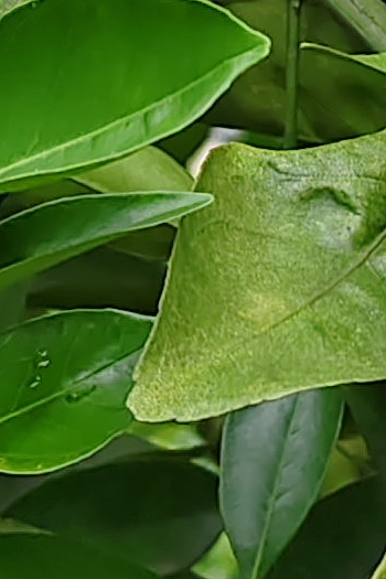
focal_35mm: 195
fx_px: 3136
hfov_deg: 7.0
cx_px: 201
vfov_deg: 10.4
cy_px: -29
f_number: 1.8
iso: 50
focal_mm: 6.14
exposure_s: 1/690
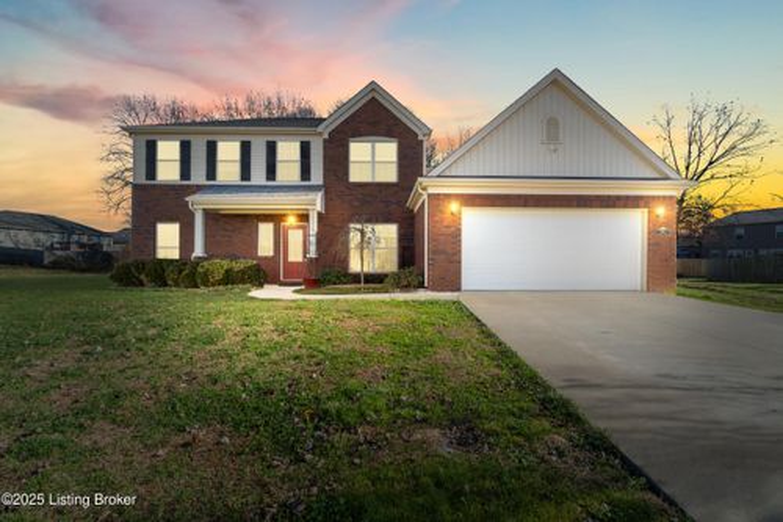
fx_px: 326
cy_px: 261
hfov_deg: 100.4
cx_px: 392
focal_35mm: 15
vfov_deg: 77.3
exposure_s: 1/500
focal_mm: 10
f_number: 8
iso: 400
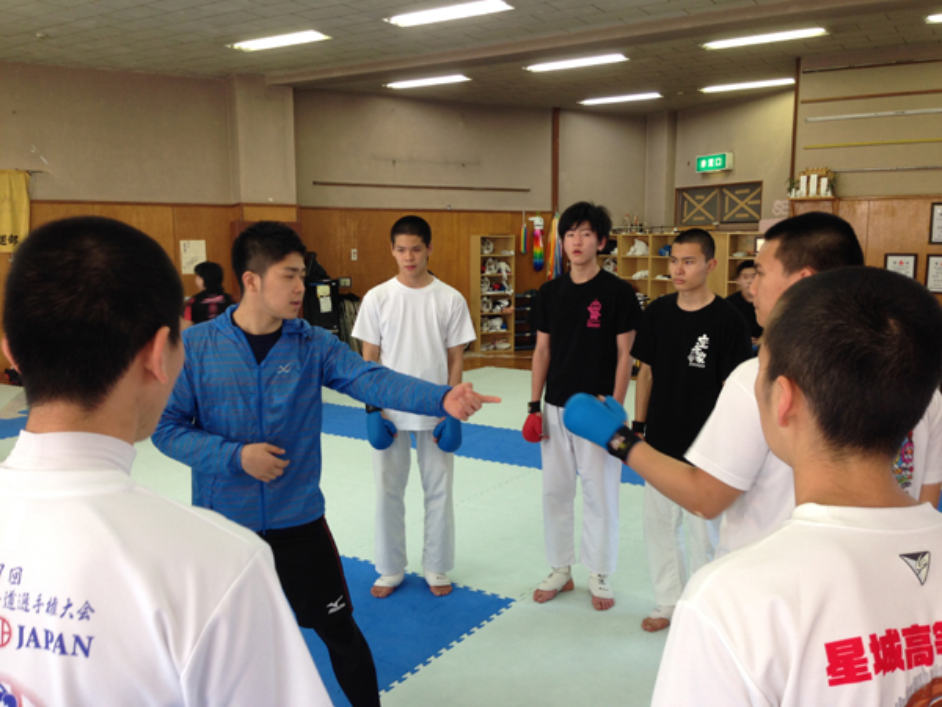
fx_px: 898
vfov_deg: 42.9
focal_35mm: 33
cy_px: 354
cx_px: 471
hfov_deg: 55.4
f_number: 2.4
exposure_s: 1/24
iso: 50
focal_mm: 4.12
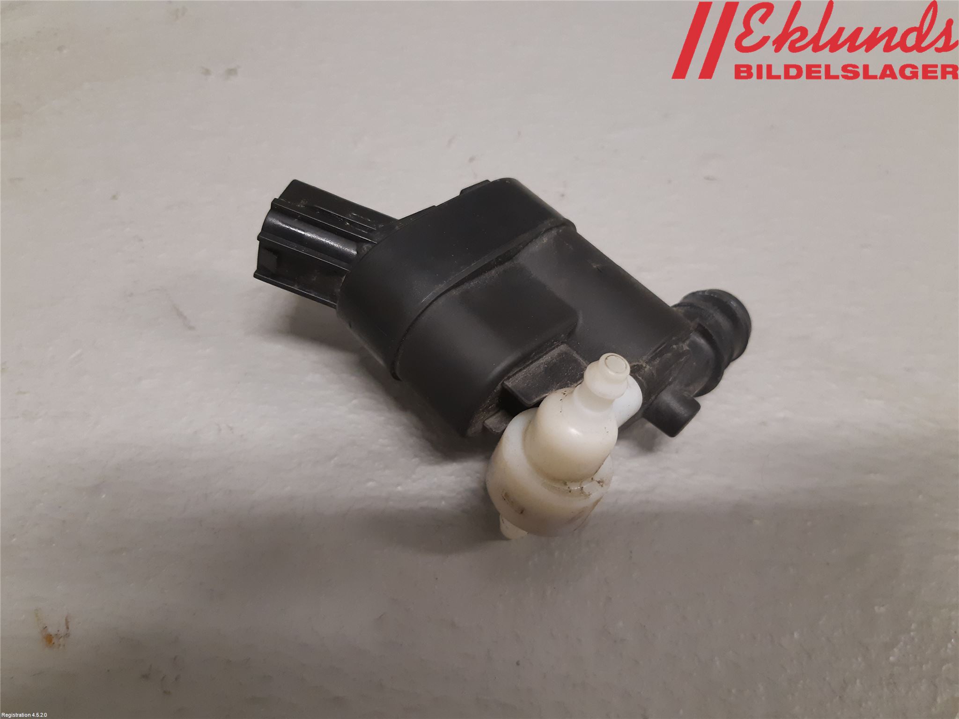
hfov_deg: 67.3
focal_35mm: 26
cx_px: 480
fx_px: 720
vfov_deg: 53.1
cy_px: 360
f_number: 1.7
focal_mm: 3.93
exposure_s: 1/60
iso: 200
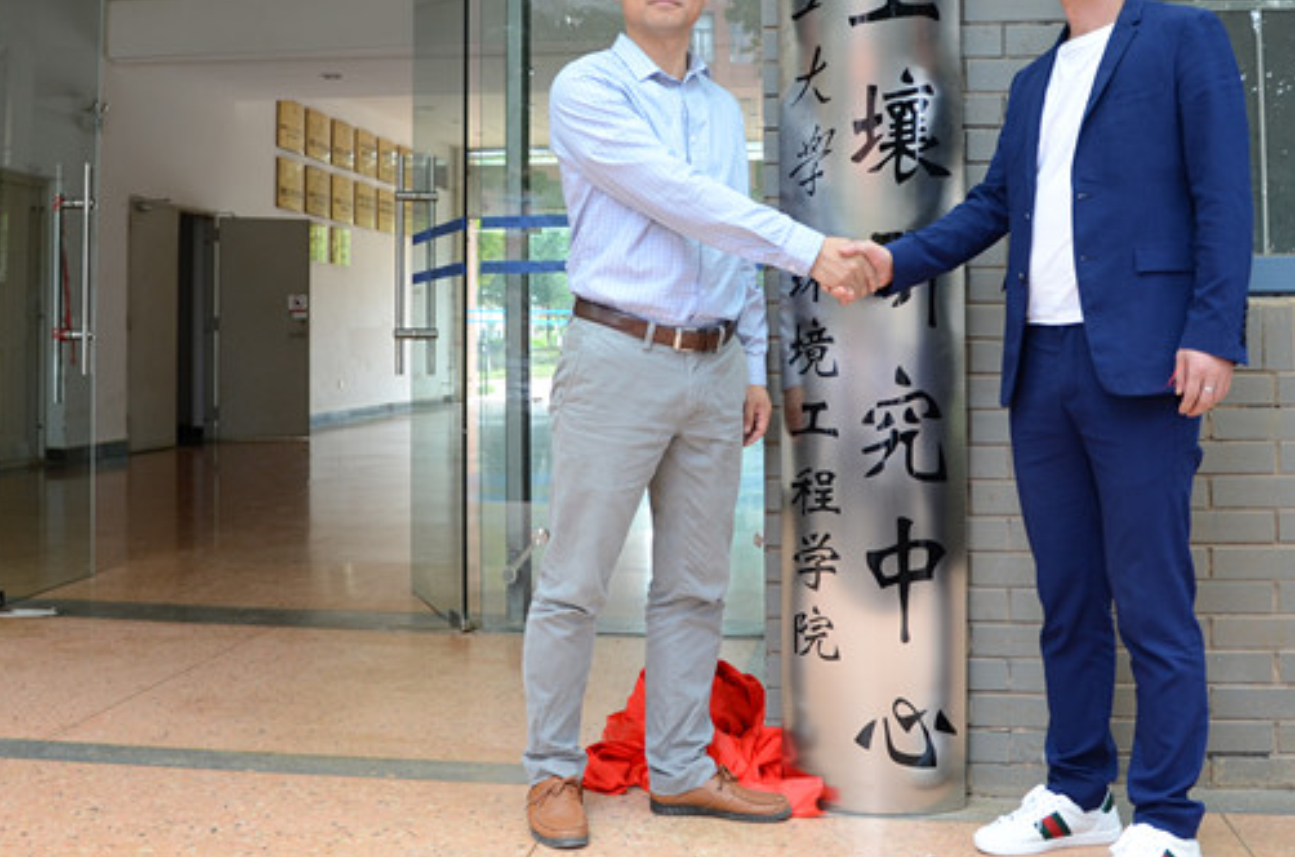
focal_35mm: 43
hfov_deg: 45.5
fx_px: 1543
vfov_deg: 30.7
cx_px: 627
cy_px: 249
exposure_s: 1/100
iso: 200
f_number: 3.5
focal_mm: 18
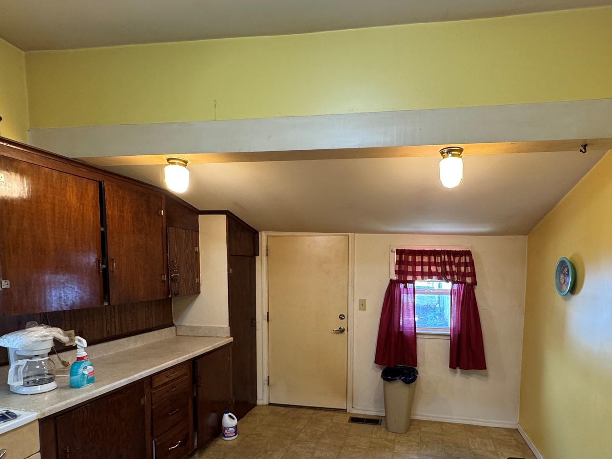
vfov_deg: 64.6
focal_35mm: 20
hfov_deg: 81.2
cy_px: 297
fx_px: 354
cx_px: 352
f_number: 2.2
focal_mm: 2.22
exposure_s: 1/60
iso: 250
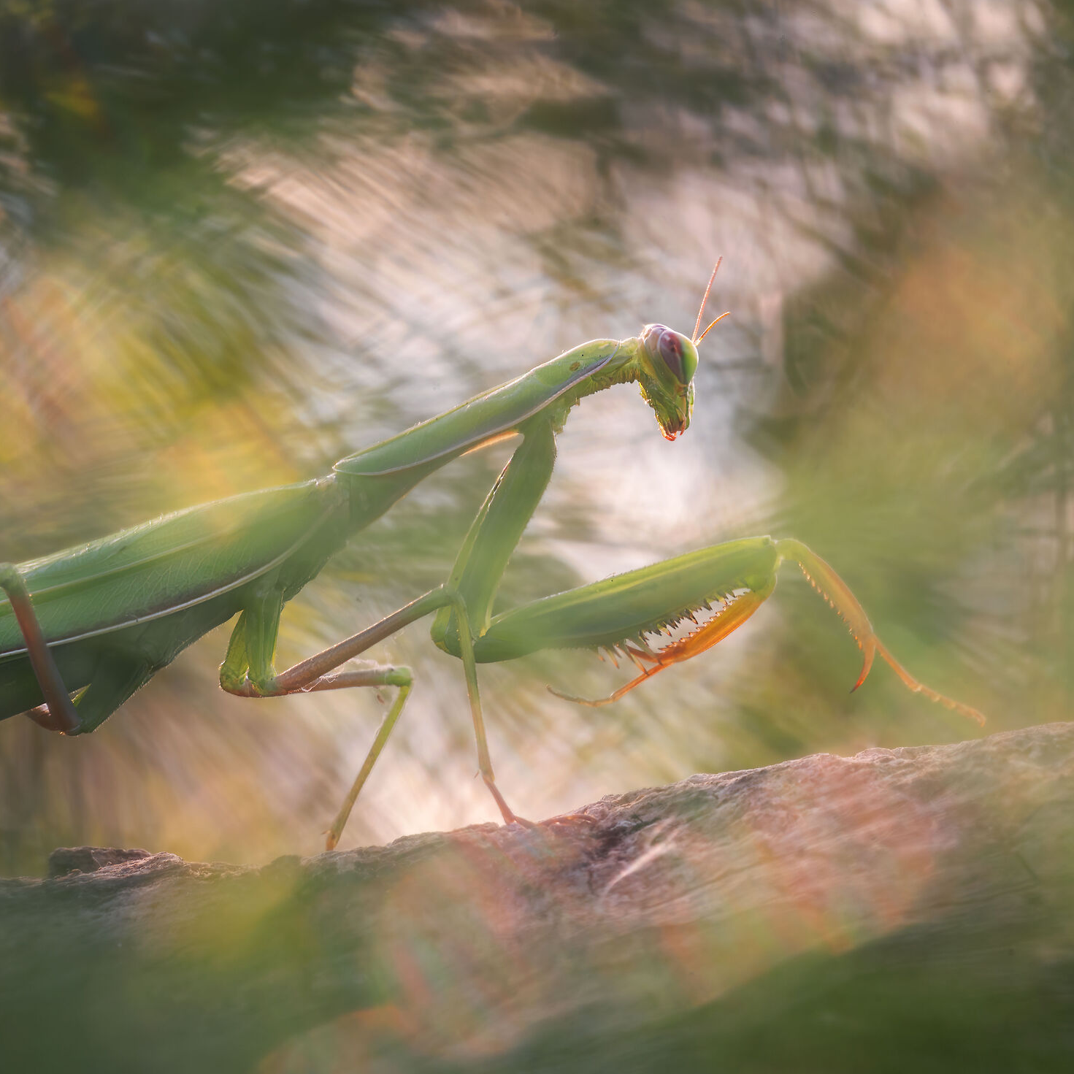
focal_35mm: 208
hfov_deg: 8.4
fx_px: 7301
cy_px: 583
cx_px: 332
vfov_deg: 8.4
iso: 200
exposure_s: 1/20
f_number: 14
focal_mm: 150
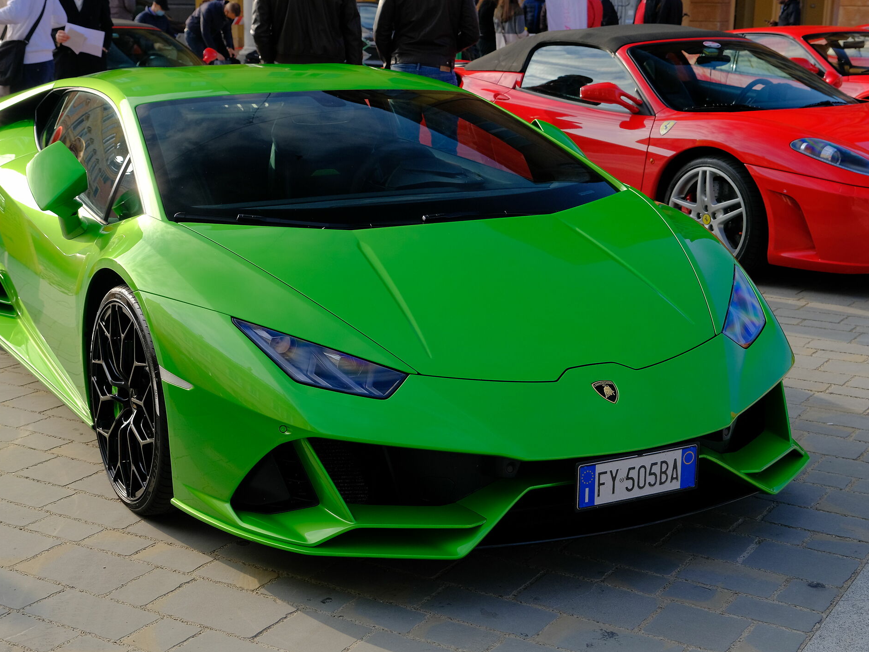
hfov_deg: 38.1
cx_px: 376
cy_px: 297
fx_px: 1255
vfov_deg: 29.1
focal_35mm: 50
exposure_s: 1/240
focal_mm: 27.5
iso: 320
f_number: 5.6
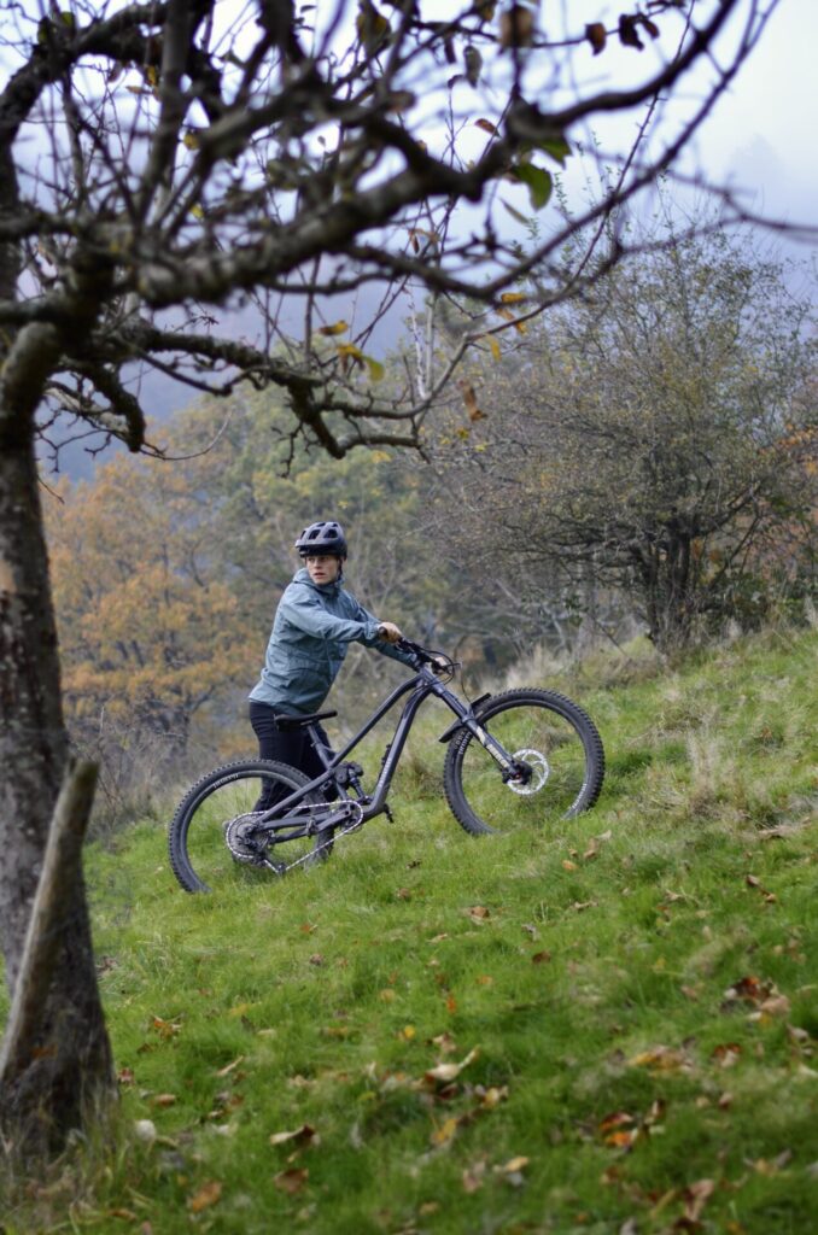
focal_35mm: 75
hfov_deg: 18.1
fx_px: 2568
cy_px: 618
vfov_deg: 27.0
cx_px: 409
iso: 200
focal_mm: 50
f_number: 1.8
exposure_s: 1/800
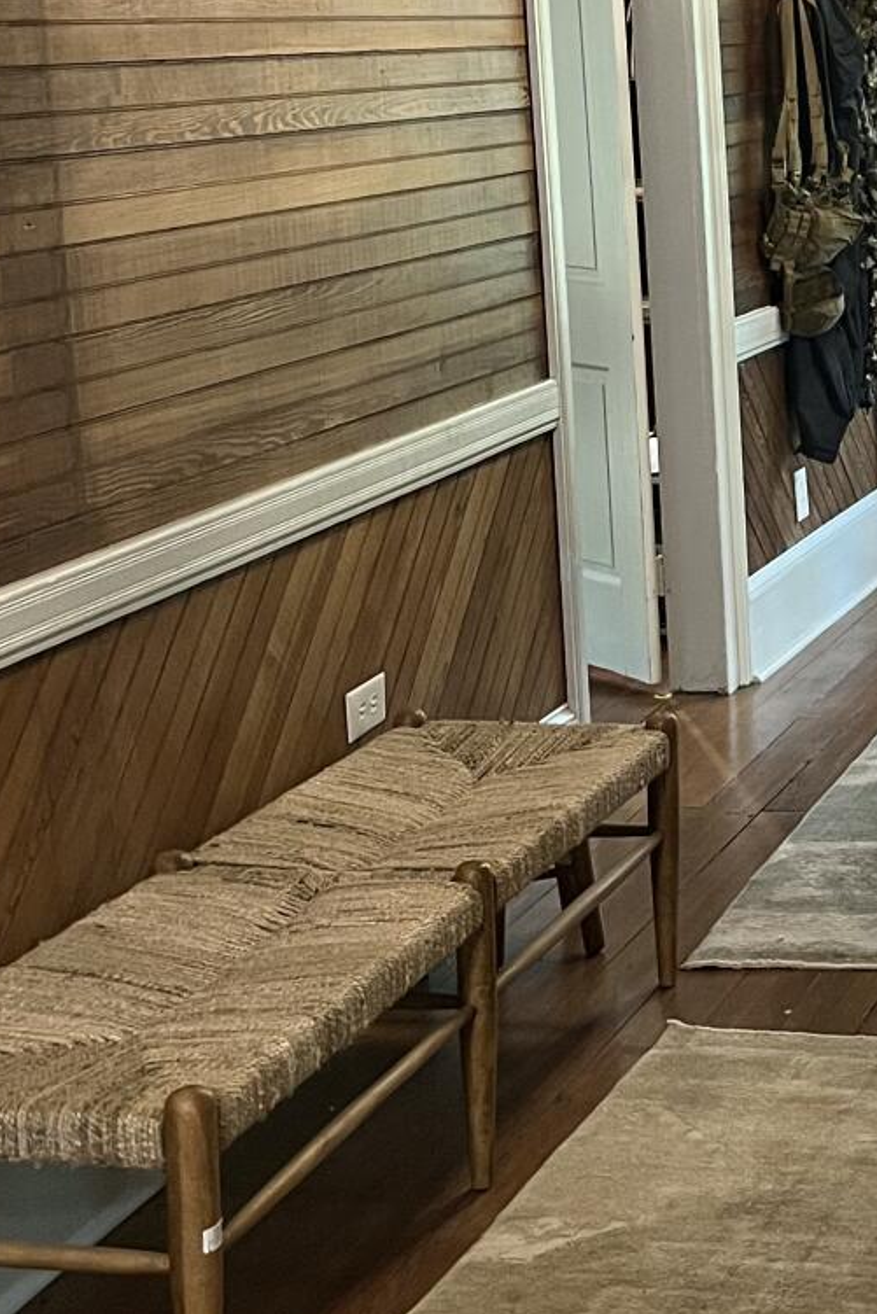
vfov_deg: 27.6
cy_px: 315
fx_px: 2630
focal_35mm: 72
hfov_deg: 17.6
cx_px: 1182
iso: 400
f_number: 1.6
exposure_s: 1/60
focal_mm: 5.1
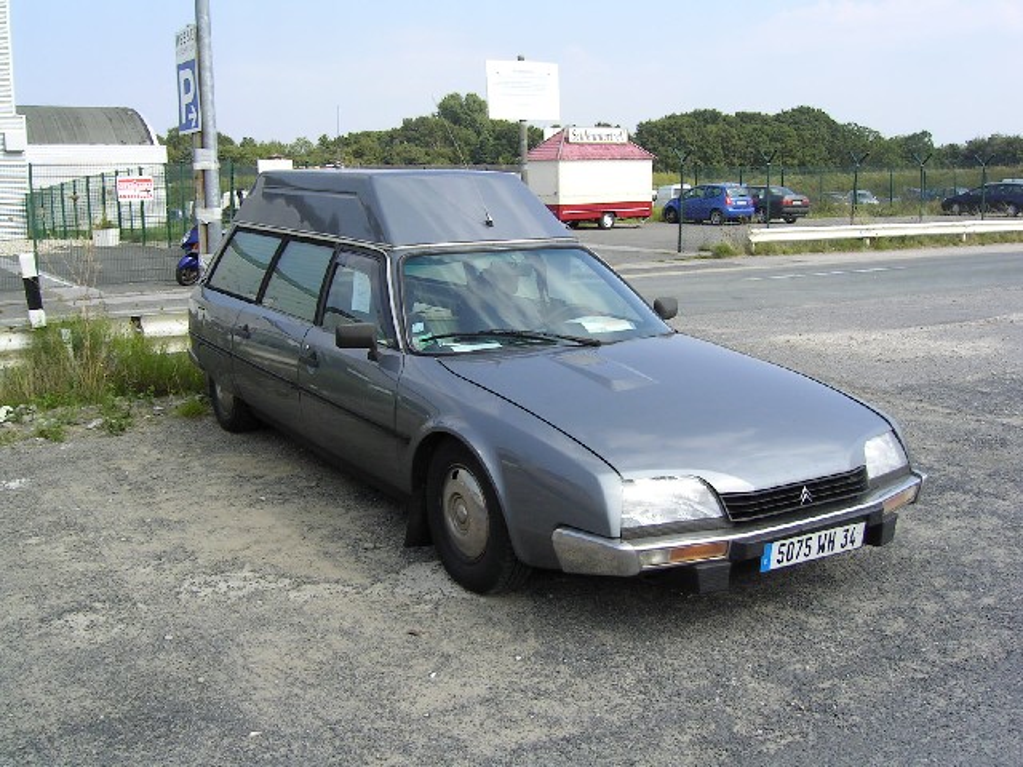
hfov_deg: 51.4
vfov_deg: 39.7
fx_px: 1064
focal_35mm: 36
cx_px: 512
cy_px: 384
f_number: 4.8
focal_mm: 5.6
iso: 50
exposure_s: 1/259
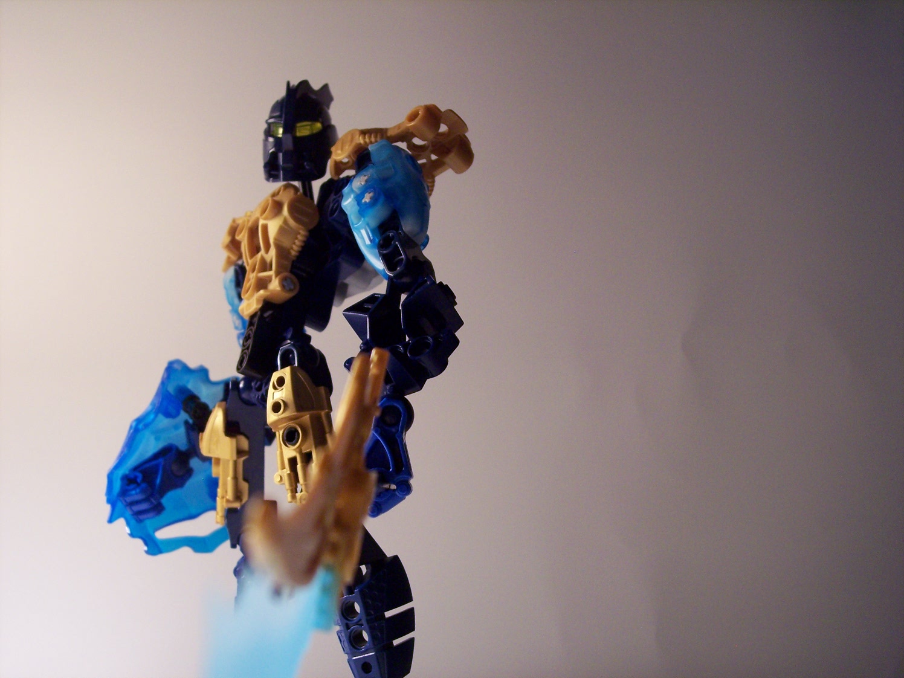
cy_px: 339
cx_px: 452
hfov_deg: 47.9
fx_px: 1018
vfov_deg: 36.8
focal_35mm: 39
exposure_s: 1/30
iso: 200
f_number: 3.4
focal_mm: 8
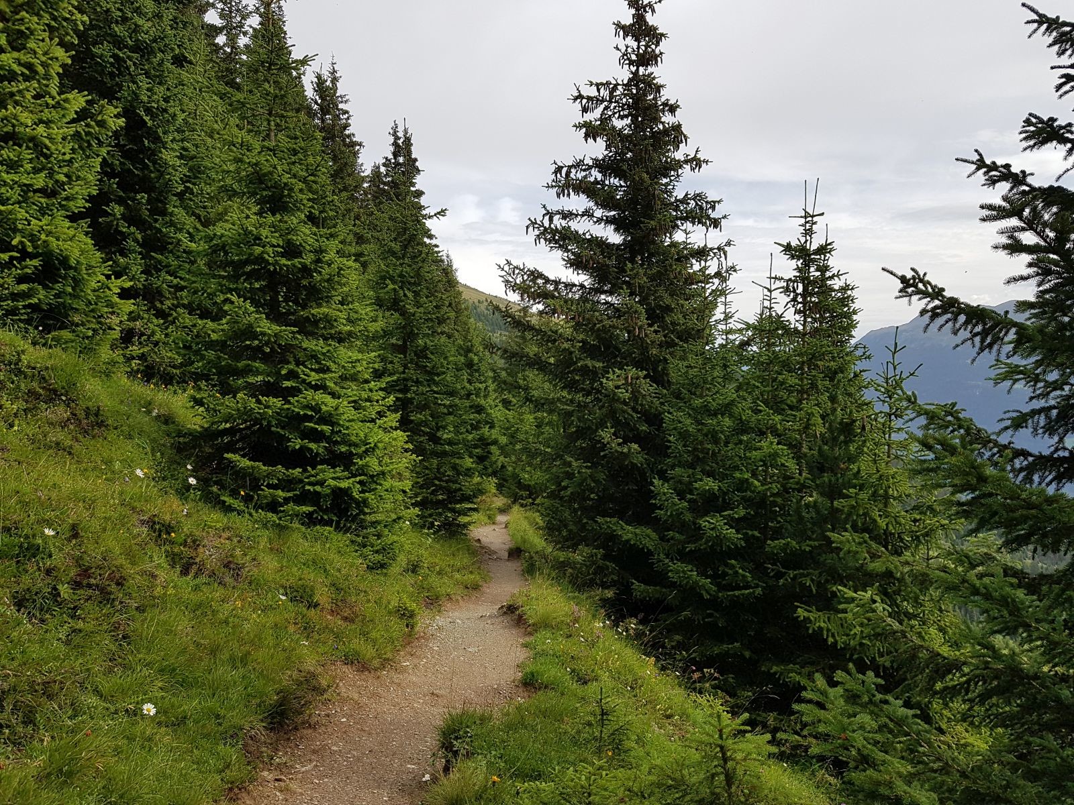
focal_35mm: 26
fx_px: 807
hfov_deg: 67.3
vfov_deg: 53.1
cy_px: 402
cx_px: 537
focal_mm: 4.2
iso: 50
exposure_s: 1/1836
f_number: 1.7
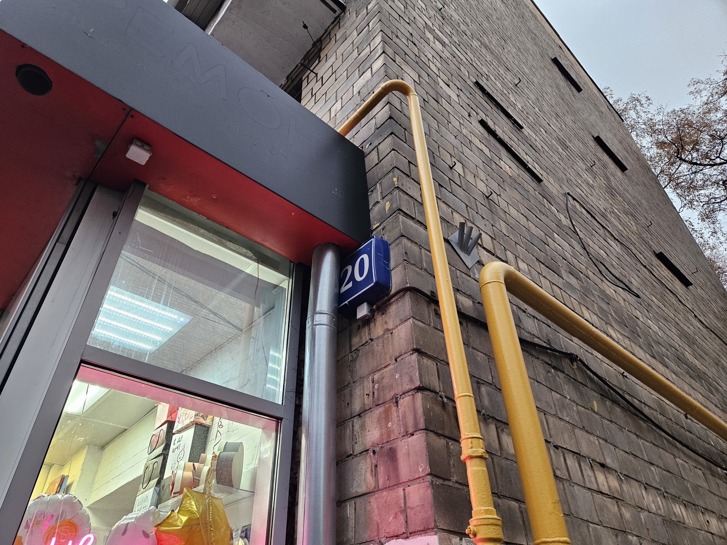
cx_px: 364
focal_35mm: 23
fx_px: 483
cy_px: 272
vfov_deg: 58.9
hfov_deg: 73.9
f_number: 1.8
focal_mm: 5.4
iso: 400
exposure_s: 1/100
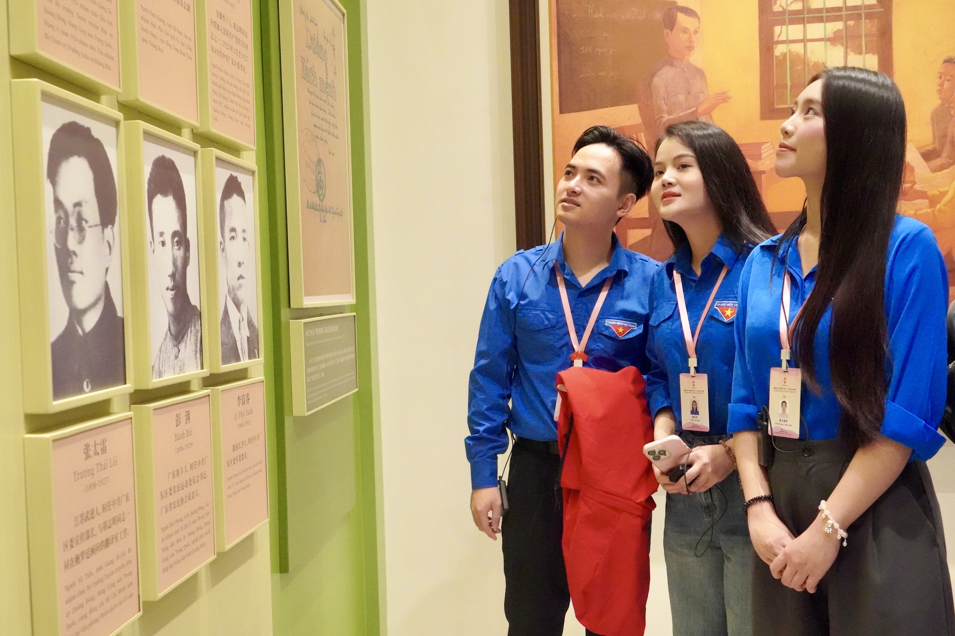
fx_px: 955
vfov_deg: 36.9
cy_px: 318
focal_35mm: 36
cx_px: 478
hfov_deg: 53.1
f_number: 7.1
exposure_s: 1/160
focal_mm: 36
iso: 25600
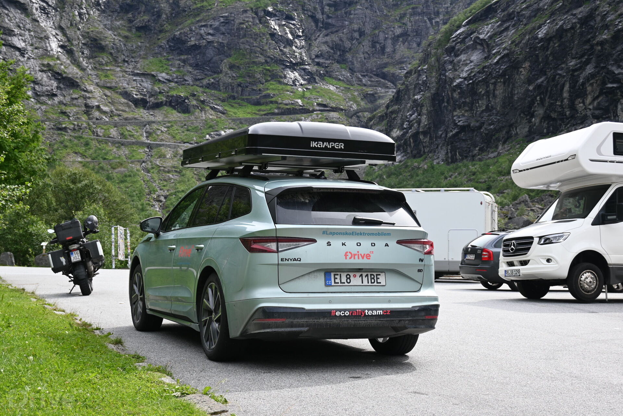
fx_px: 908
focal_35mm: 52
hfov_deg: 37.9
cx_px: 312
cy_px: 208
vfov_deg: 25.8
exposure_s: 1/250
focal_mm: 35
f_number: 5.6
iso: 100
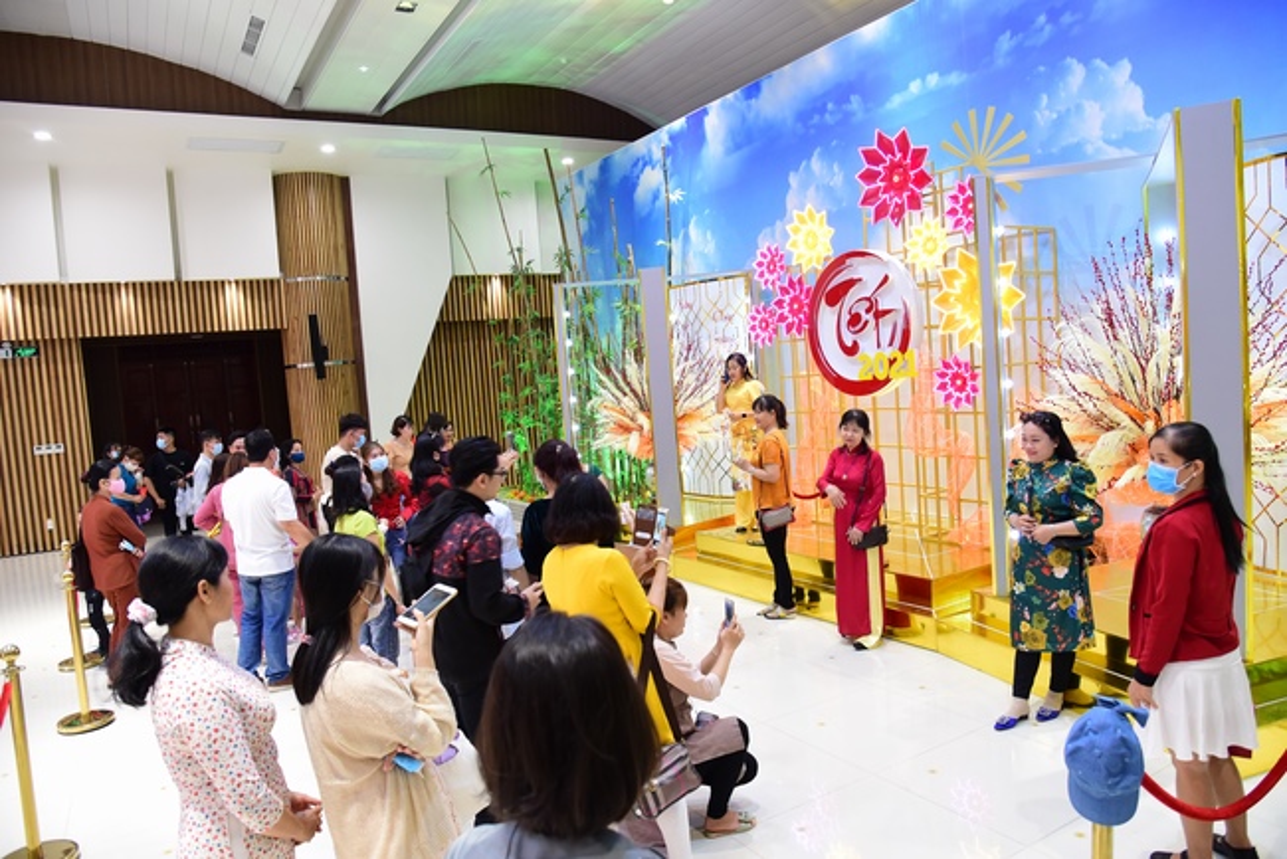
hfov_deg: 73.7
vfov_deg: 53.2
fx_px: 858
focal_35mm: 24
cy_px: 430
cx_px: 644
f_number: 5
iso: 1600
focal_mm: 24
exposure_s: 1/50
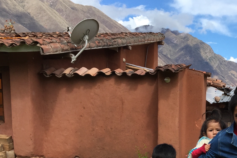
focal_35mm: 64
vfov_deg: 20.4
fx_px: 421
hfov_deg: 29.5
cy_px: 168
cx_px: 231
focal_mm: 4.15
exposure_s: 1/1464
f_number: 2.2
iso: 32
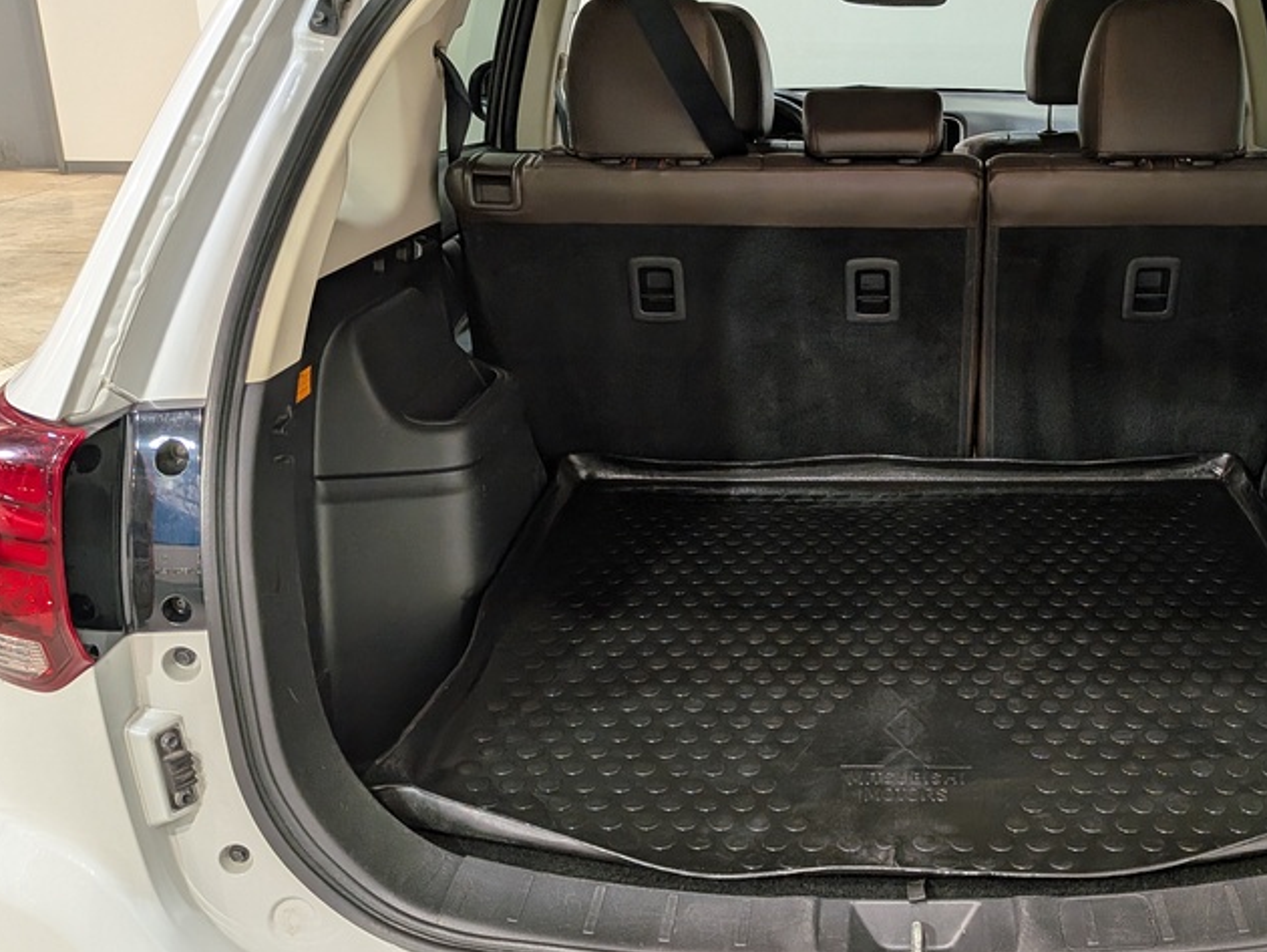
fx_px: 1428
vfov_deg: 36.8
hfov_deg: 46.4
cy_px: 475
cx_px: 921
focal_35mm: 39
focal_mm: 4.53
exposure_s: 1/100
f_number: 1.7
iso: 117
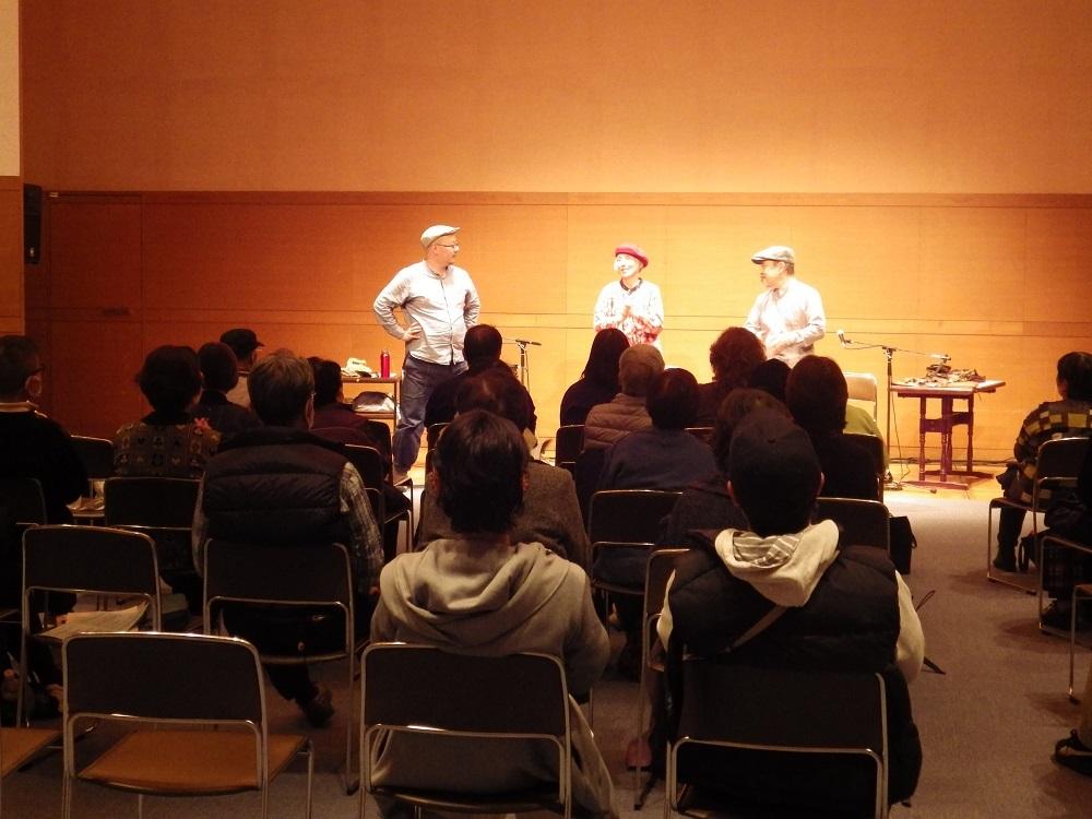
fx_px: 1861
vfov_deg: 24.8
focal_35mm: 59
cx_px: 546
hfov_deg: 32.7
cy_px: 410
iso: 800
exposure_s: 1/30
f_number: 4
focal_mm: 10.7
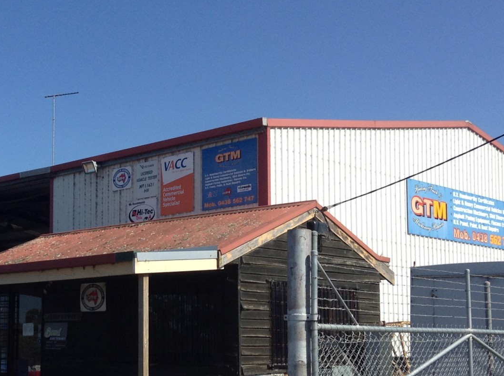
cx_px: 95
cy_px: 260
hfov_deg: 29.6
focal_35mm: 64
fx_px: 931
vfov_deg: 22.7
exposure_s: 1/1233
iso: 32
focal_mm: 3.3
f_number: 2.4
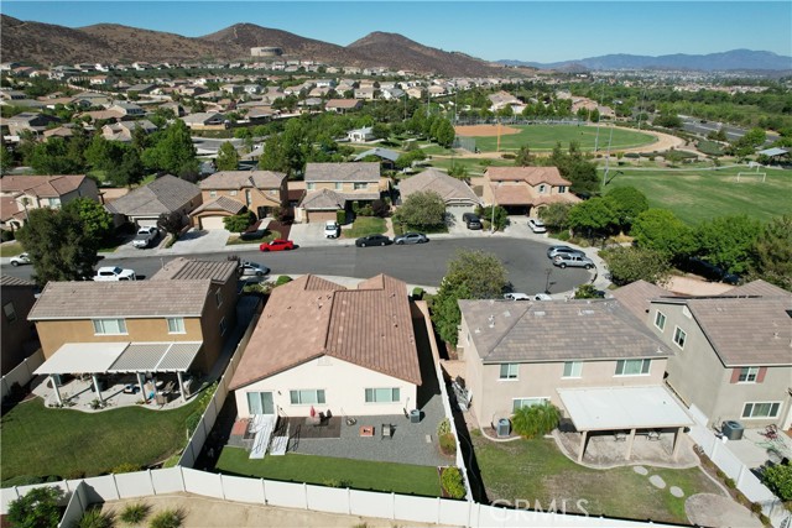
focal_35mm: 22
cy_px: 264
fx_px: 484
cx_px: 396
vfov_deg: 57.3
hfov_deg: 78.6
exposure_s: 1/4000
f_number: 2.8
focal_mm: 8.38
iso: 150
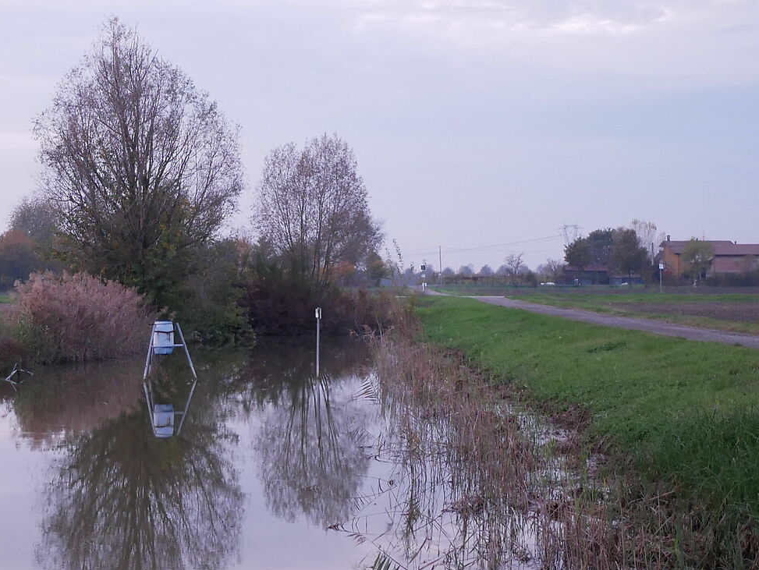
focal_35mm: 74
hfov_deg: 26.0
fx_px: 1624
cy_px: 284
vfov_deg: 19.9
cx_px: 185
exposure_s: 1/50
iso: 400
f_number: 1.7
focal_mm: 15
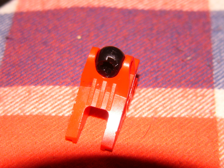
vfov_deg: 12.1
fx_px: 789
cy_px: 84
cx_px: 112
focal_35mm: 122
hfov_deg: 16.1
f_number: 2.8
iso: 100
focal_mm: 20.4
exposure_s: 1/100
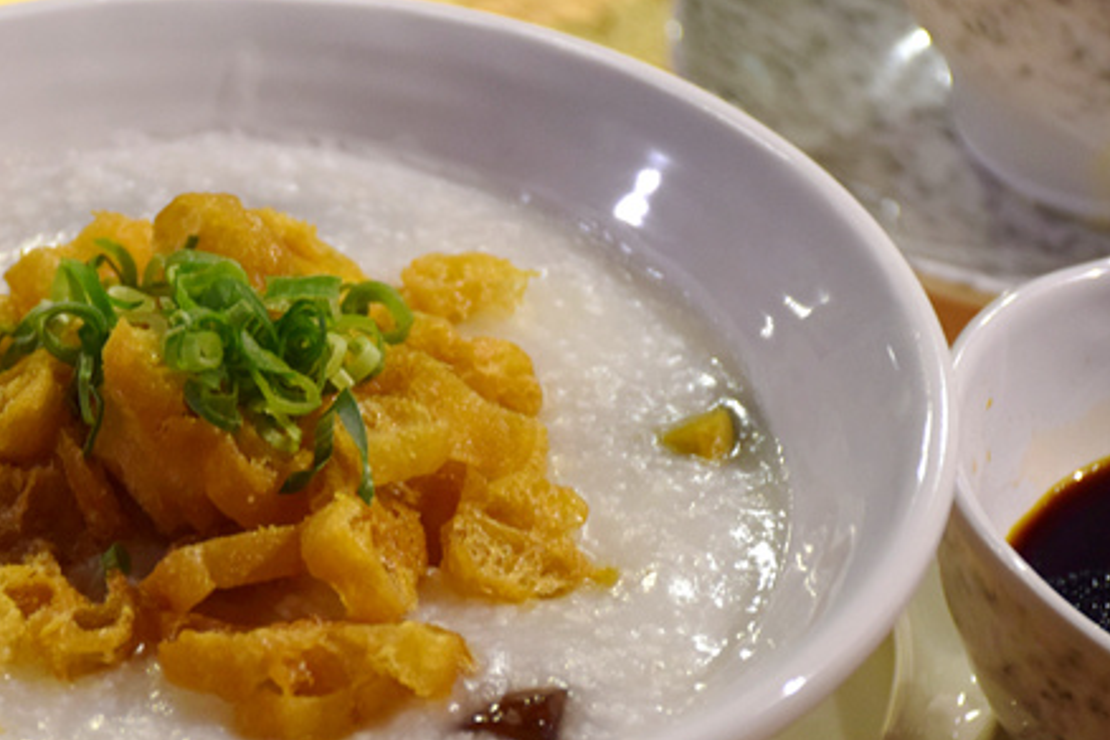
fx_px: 4255
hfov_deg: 14.8
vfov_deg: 9.9
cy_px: 494
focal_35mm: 138
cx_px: 294
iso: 400
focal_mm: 62
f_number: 5.6
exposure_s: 1/30
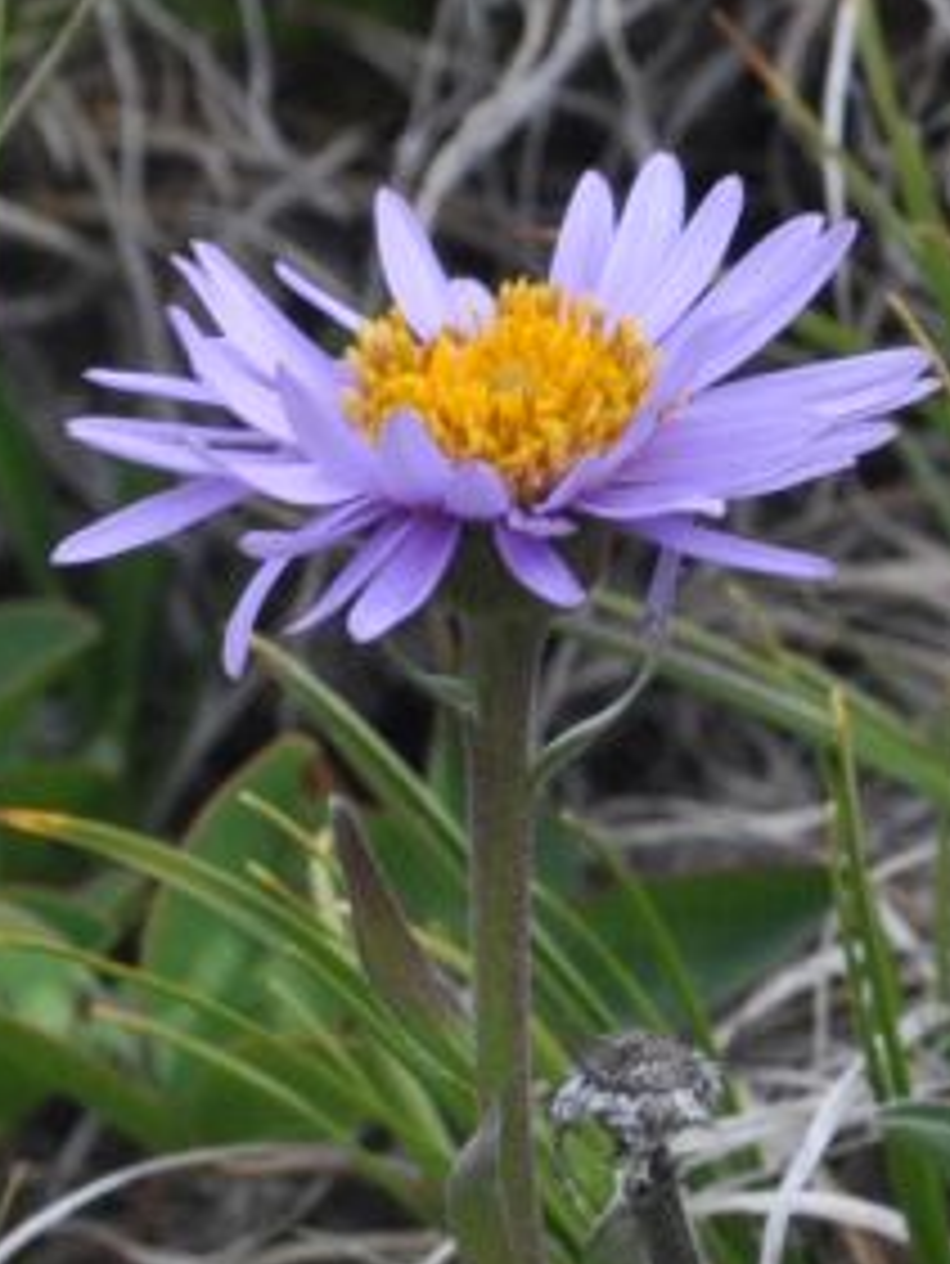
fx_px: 14626
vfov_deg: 5.0
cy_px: 672
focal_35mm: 400
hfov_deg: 3.7
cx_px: 2179
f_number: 10
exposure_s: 1/160
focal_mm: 60
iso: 400
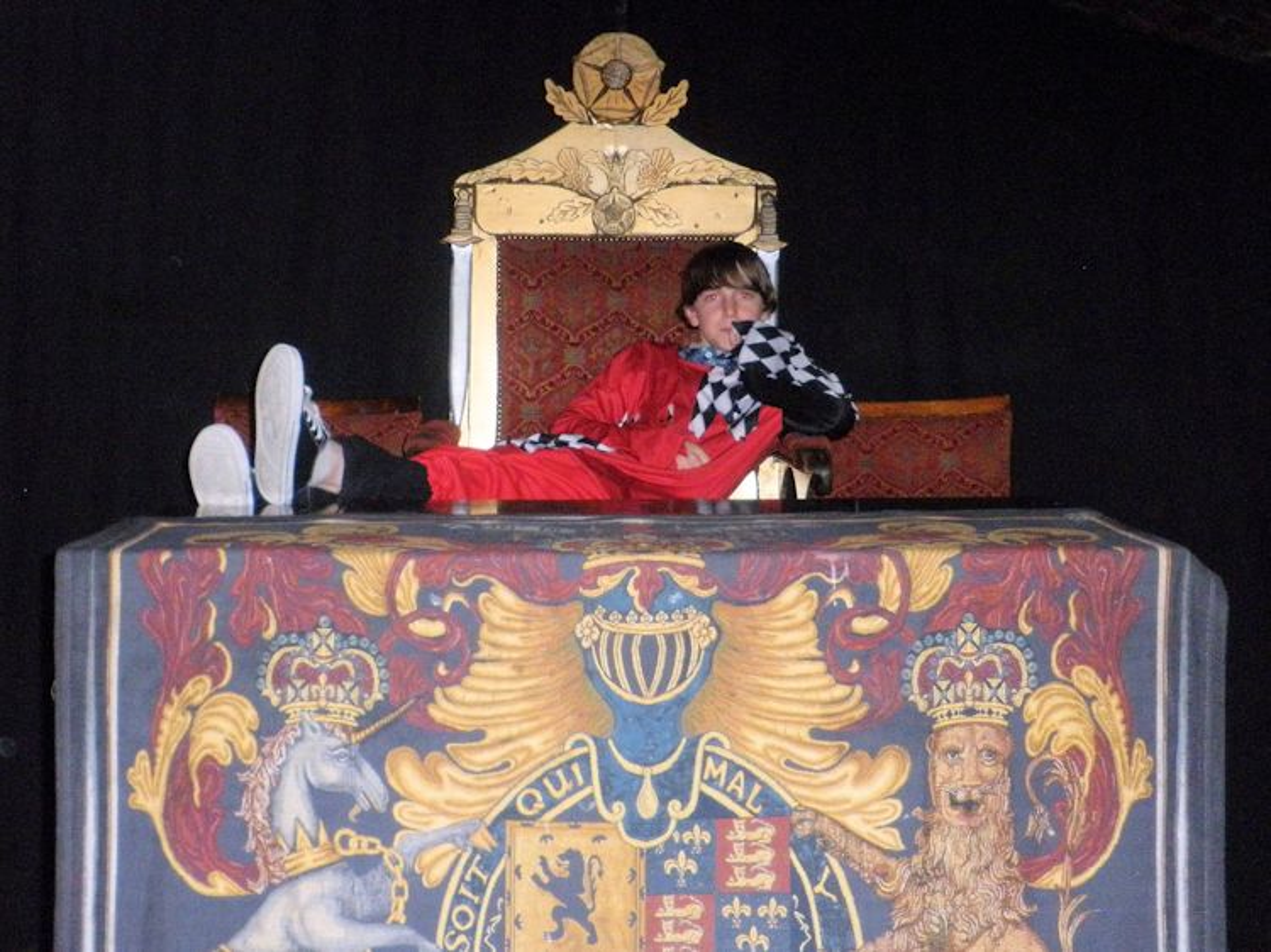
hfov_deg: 51.4
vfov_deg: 39.6
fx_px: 1321
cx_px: 636
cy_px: 476
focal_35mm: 36
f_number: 3.5
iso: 400
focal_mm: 6.3
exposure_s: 1/30
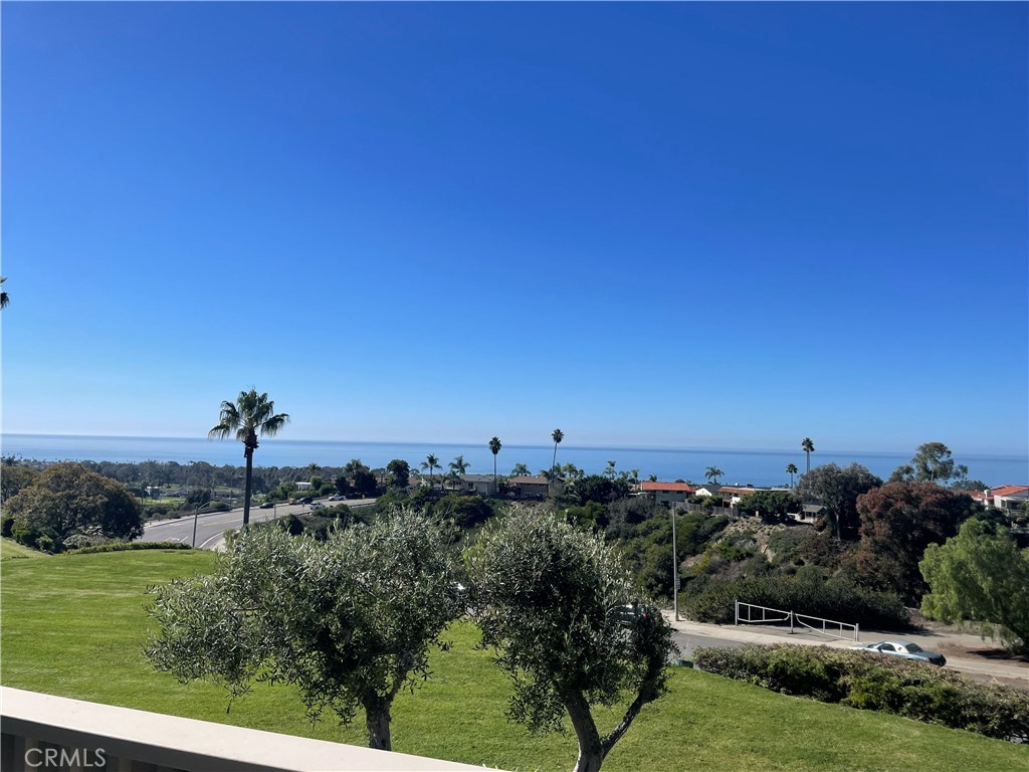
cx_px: 514
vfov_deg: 53.1
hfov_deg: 67.3
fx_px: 773
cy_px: 386
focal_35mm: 26
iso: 32
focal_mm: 4.2
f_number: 1.6
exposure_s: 1/4831
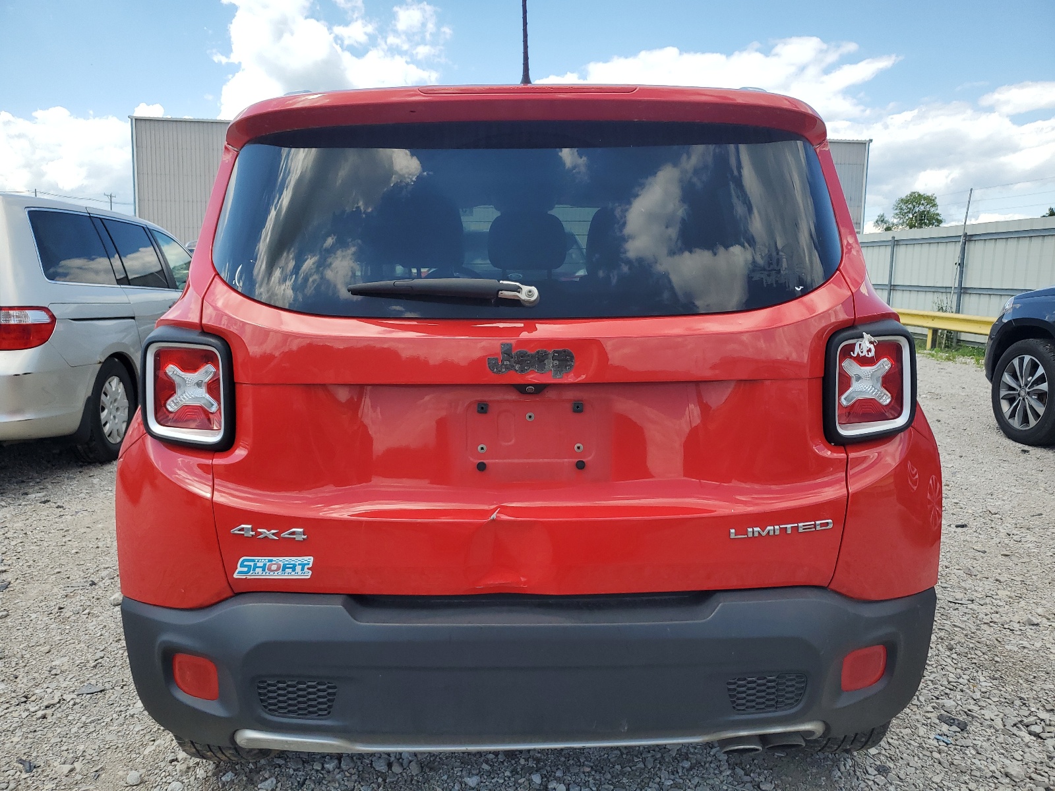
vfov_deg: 53.1
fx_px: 792
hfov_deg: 67.3
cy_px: 396
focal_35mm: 26
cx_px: 528
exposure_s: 1/1667
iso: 50
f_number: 1.5
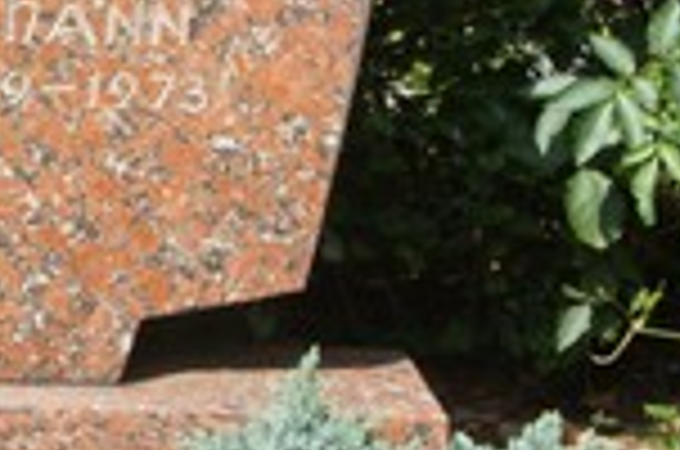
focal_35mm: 124
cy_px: -76
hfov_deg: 15.7
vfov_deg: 10.9
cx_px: -230
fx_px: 2328
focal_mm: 27
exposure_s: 1/250
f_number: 8
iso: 250
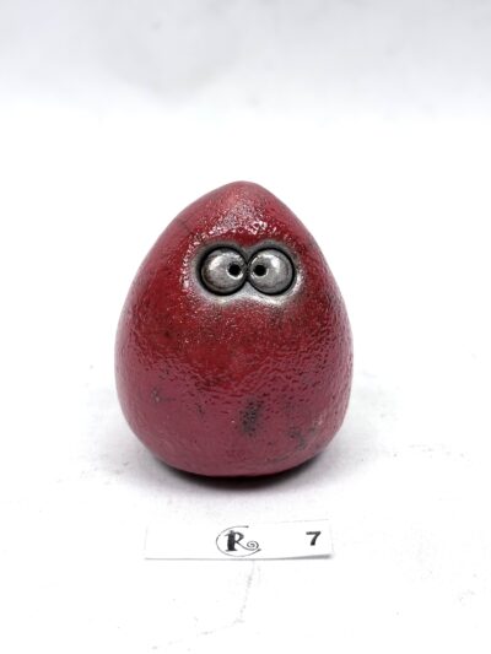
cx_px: 246
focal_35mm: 52
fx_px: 983
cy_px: 327
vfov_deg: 36.8
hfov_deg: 28.0
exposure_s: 1/371
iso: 50
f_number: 1.6
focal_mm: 5.96
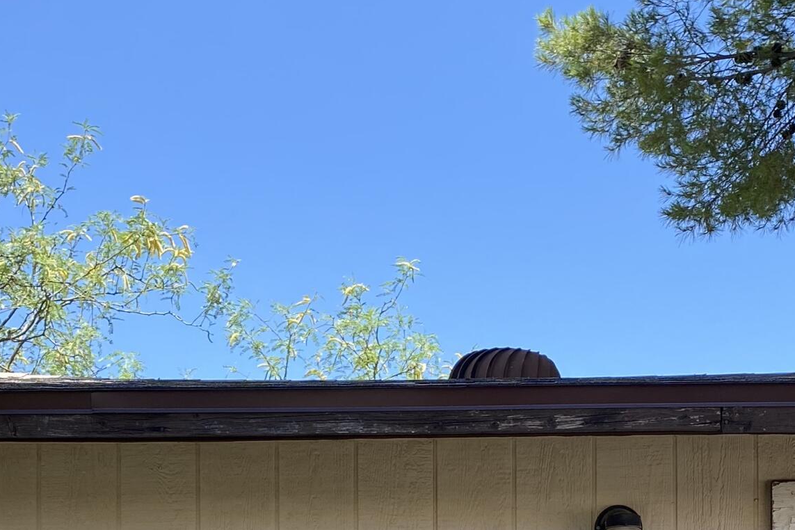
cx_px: 383
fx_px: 1568
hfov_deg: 28.5
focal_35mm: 71
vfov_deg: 17.4
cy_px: 780
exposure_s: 1/905
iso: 32
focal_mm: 4.25
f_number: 1.8
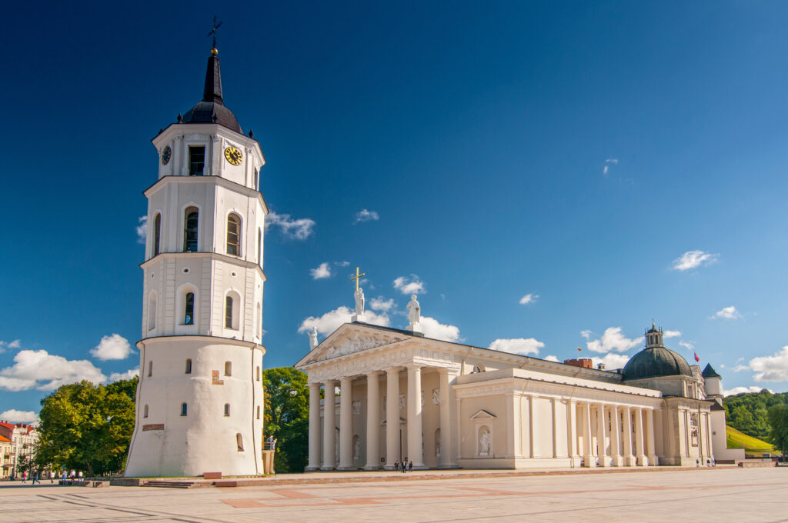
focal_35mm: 26
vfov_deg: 50.3
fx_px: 557
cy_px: 262
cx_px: 394
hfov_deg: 70.5
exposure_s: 1/320
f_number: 7.1
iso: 200
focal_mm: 17
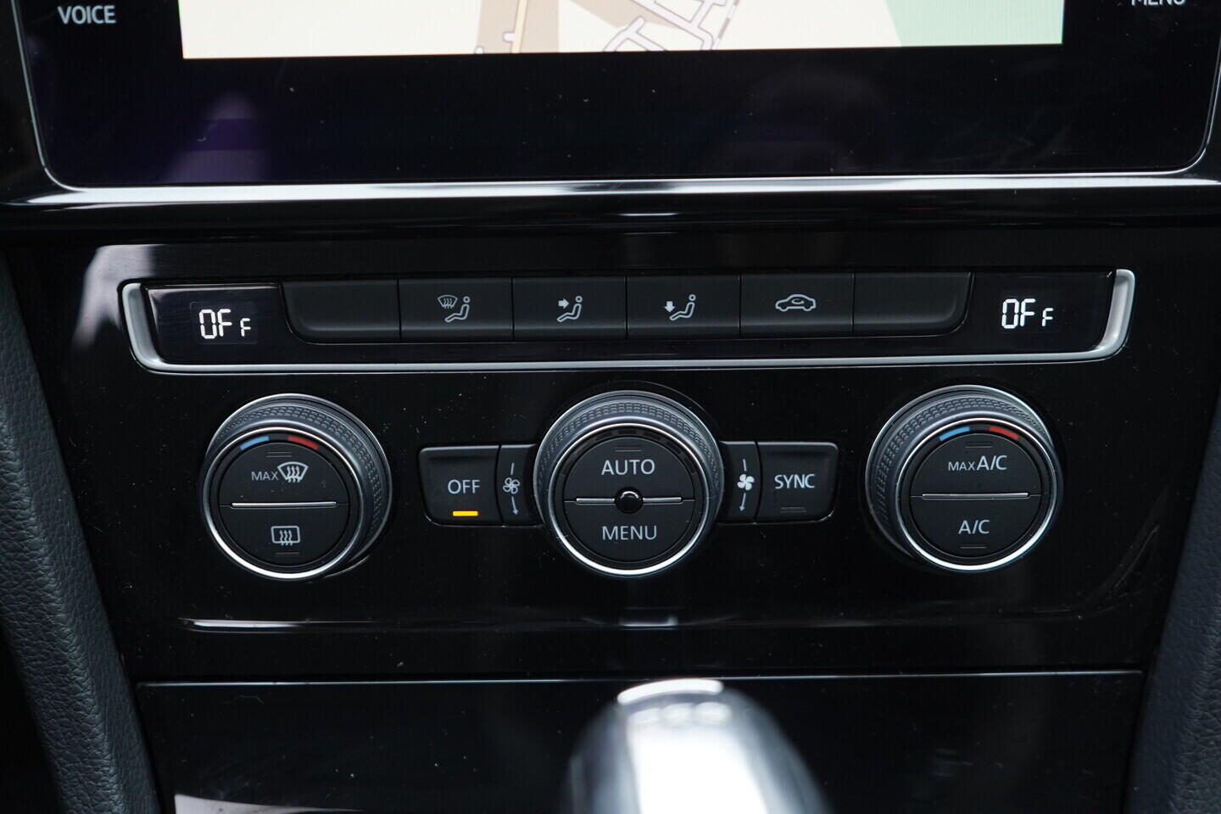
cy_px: 407
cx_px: 610
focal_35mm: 36
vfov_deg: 36.9
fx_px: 1221
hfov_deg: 53.1
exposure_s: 1/40
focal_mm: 24
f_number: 2.8
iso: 500
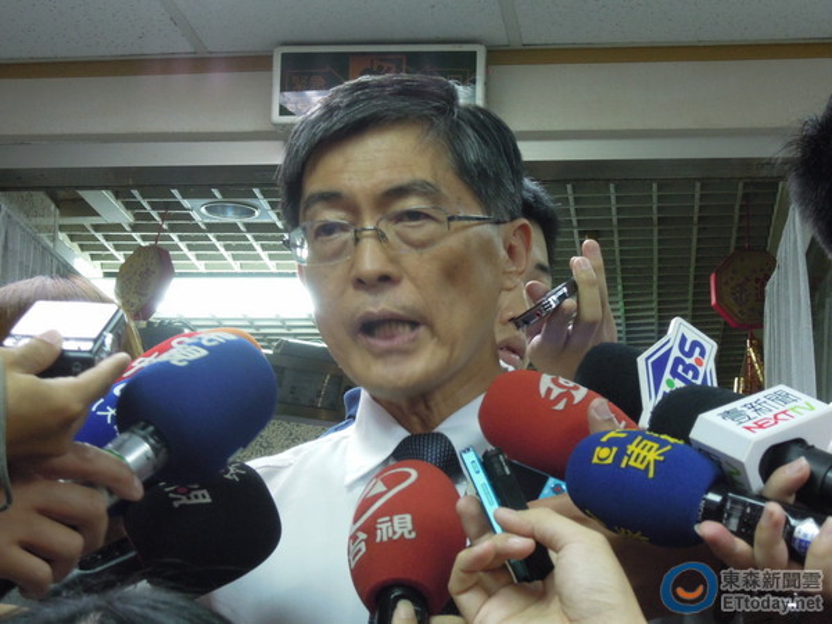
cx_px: 416
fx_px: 2043
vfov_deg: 17.4
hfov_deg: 23.0
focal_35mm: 85
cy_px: 312
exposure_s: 1/25
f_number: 5
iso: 560
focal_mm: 15.2
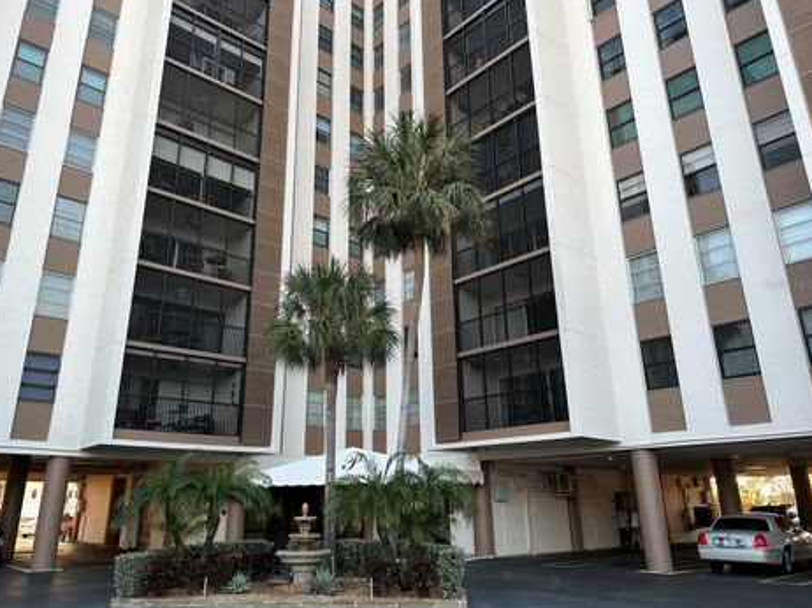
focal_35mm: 26
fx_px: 610
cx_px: 376
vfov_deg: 53.0
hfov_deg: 67.2
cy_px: 284
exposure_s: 1/238
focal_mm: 6.86
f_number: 1.78
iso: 64
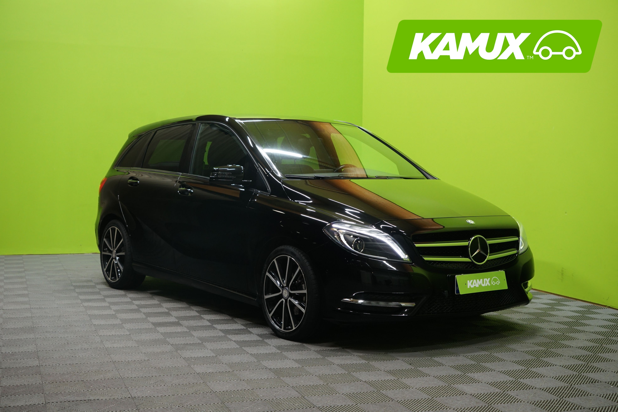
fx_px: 841
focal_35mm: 49
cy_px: 206
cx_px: 309
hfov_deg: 40.3
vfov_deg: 27.5
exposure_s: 1/20
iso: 800
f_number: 5.6
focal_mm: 49
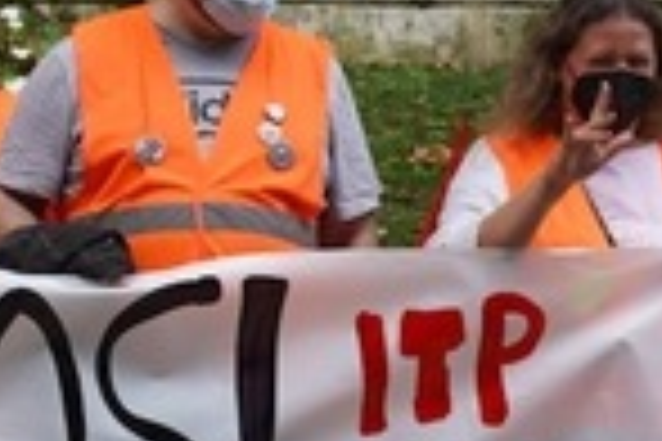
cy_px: 223
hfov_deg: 7.5
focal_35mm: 266
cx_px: -572
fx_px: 4891
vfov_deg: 5.2
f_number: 8
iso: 500
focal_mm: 54
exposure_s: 1/200
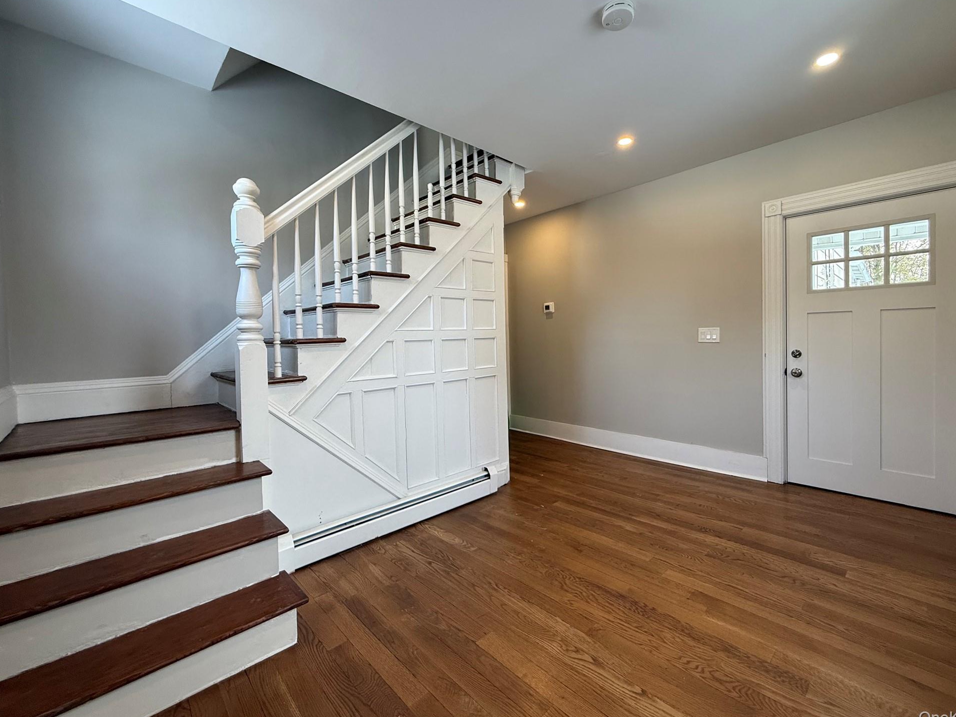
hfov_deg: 98.0
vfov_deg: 81.7
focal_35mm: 15
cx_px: 508
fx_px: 414
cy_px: 346
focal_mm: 2.22
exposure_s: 1/120
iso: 125
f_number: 2.2
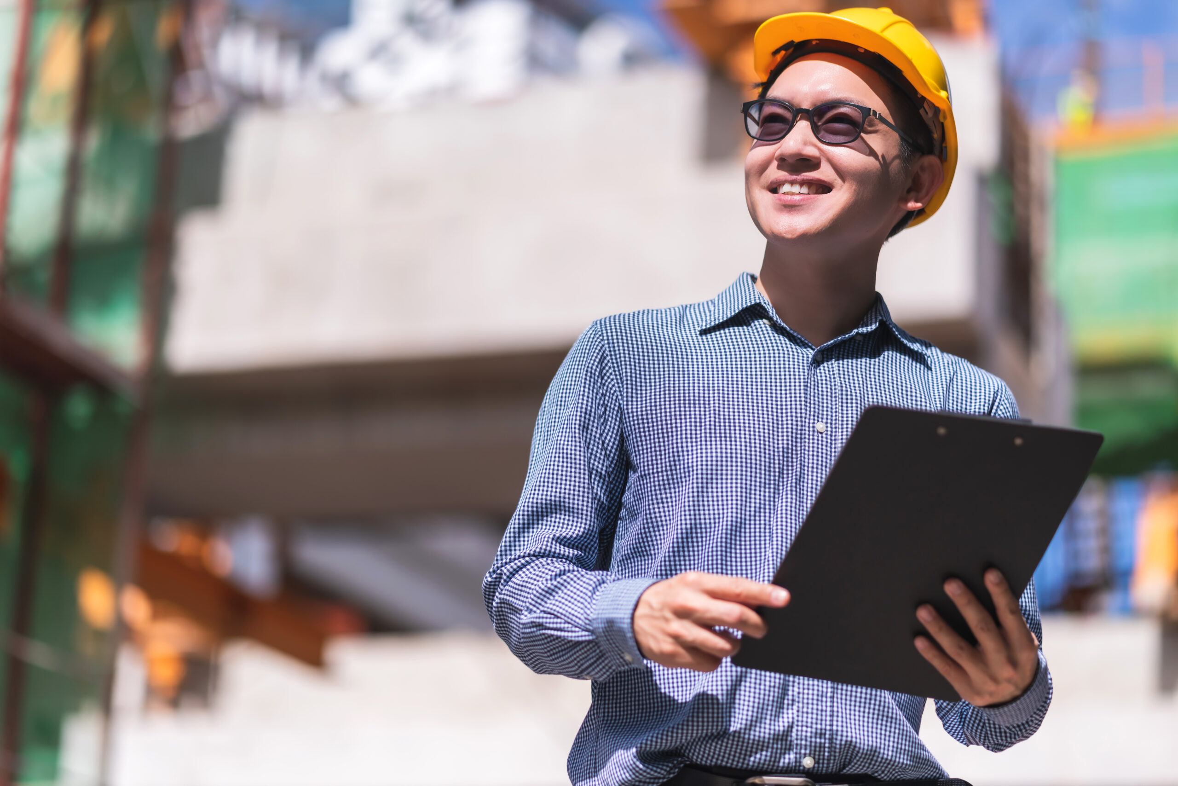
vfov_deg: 16.1
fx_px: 2782
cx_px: 589
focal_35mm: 85
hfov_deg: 23.9
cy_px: 393
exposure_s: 1/6400
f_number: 1.8
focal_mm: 85
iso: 80
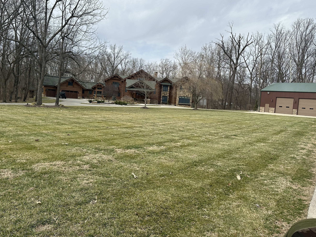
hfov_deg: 63.3
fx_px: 256
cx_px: 142
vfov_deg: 49.7
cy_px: 112
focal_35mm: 28
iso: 80
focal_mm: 6.86
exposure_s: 1/3472
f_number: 1.78
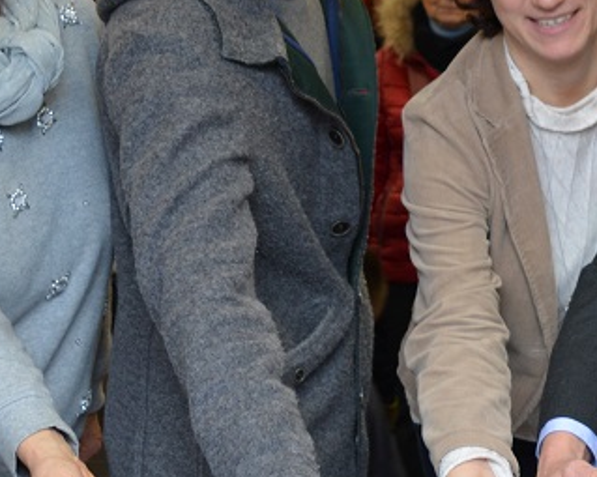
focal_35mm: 106
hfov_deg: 17.2
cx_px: 734
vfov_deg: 14.5
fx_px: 1872
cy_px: 277
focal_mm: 20
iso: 400
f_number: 4
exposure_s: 1/60
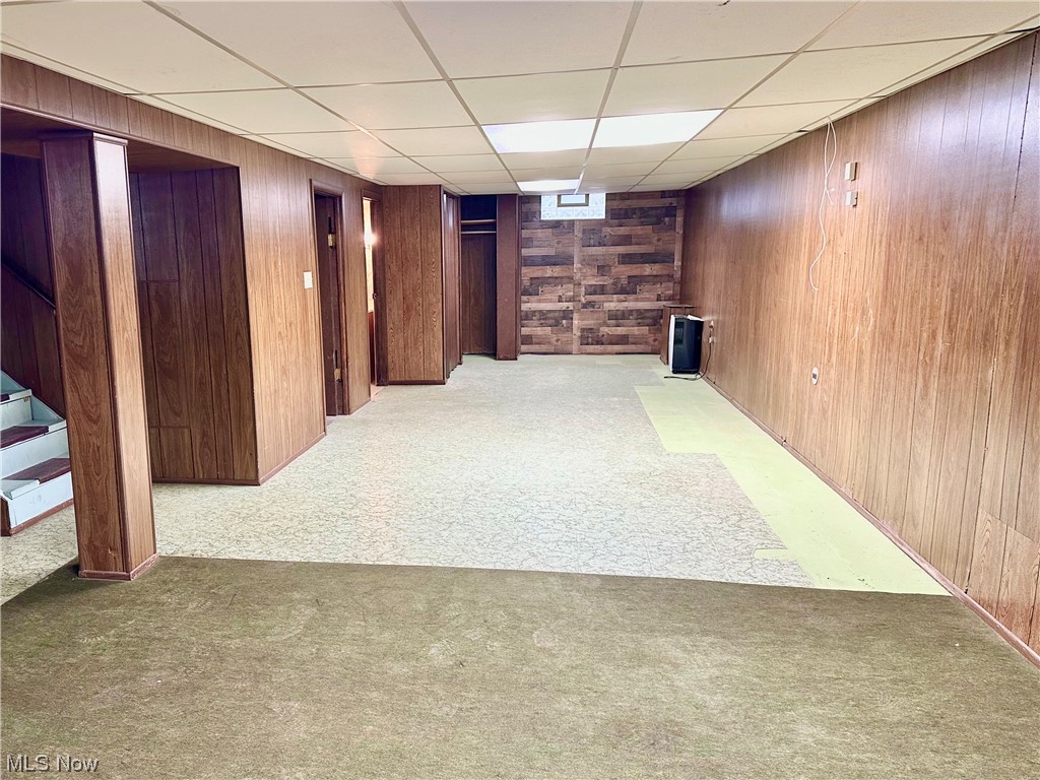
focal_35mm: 24
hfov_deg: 71.6
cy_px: 390
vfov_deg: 56.8
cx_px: 520
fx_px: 721
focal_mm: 6.86
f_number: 1.78
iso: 250
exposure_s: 1/60
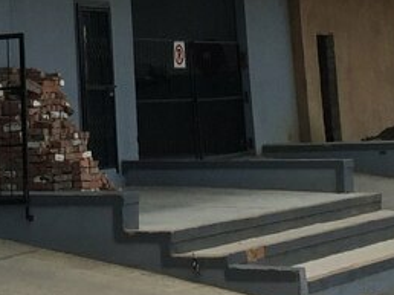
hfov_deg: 14.5
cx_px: 78
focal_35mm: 135
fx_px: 1535
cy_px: -272
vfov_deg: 10.2
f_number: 2.2
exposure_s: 1/2639
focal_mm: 4.15
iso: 32
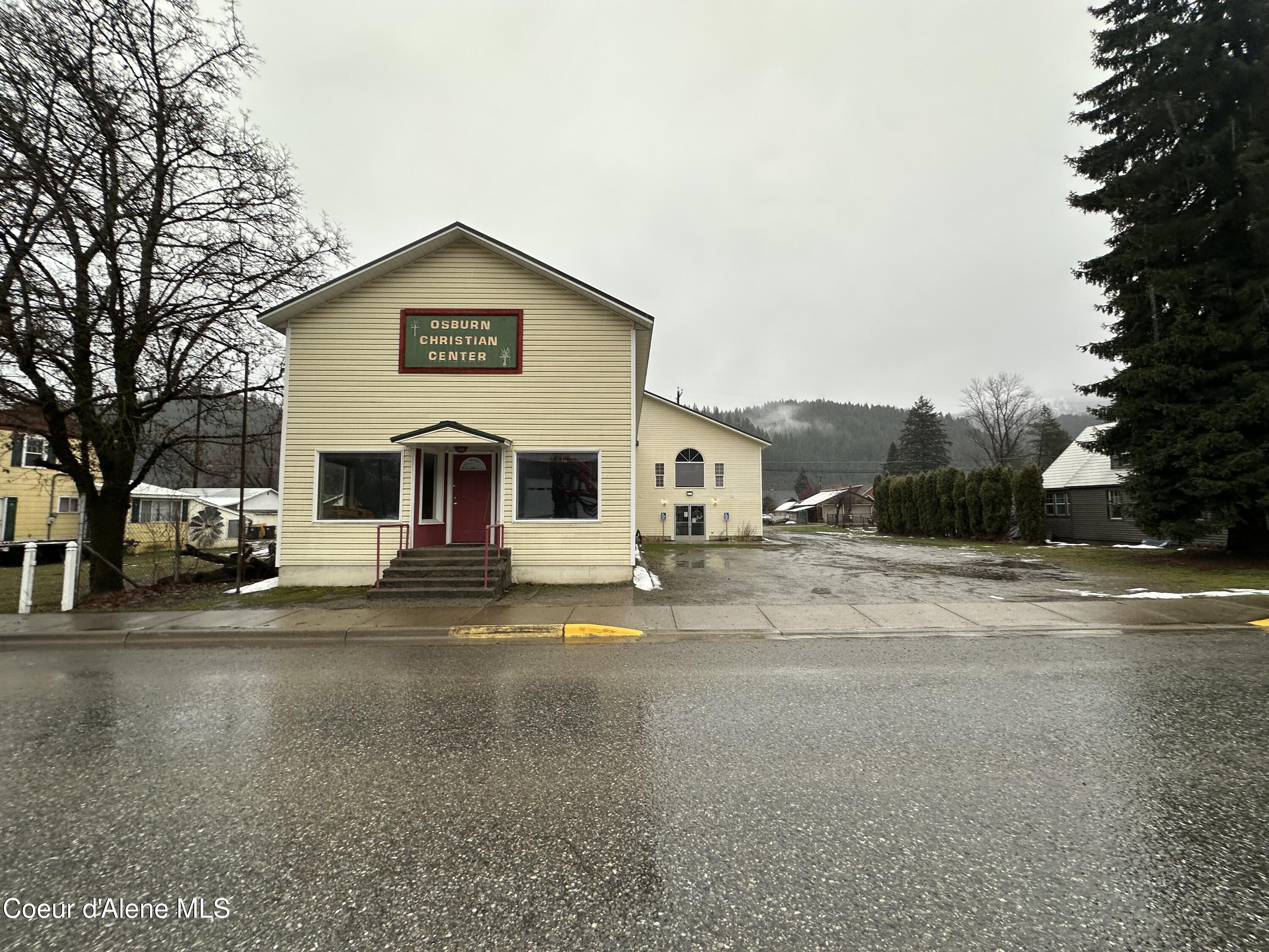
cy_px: 476
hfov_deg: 102.1
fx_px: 513
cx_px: 634
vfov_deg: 85.7
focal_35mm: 14
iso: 40
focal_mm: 2.22
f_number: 2.2
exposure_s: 1/167
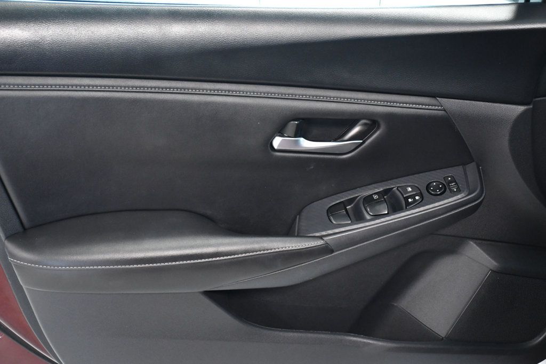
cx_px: 273
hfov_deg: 31.9
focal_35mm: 63
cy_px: 182
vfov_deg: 21.6
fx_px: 955
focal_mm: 42
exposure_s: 1/100
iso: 2500
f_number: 5
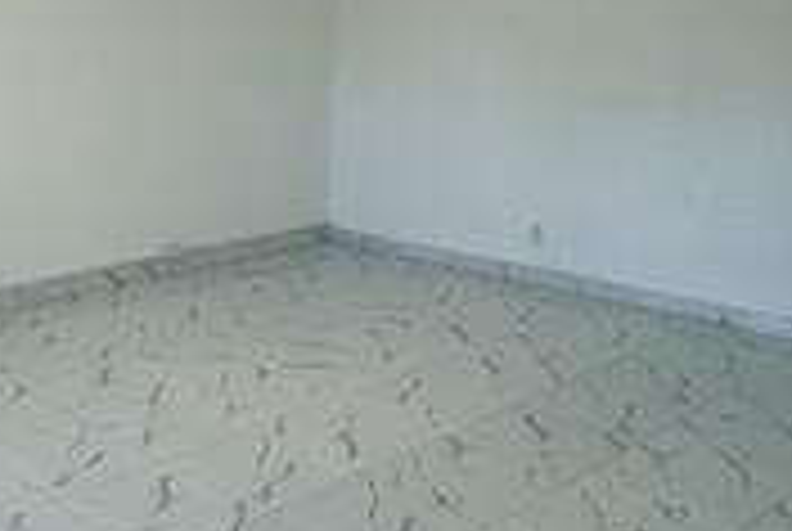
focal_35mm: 33
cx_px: 108
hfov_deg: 51.7
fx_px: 727
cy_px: 328
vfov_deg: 39.9
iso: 50
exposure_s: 1/120
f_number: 2.2
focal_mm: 2.22
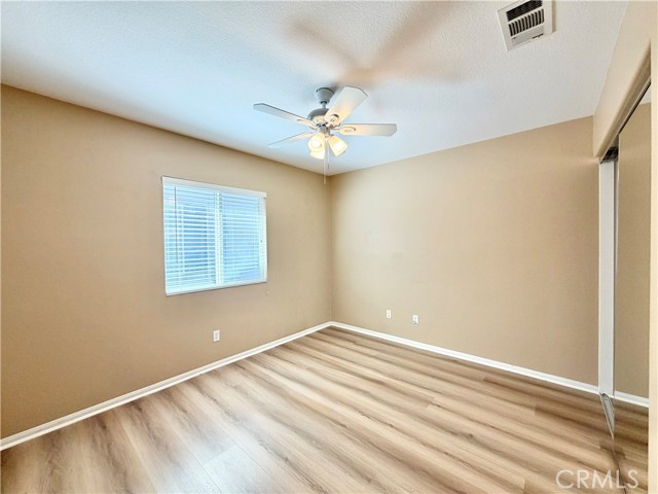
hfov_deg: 102.1
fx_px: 266
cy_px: 247
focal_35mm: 14
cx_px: 329
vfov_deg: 85.7
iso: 100
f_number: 2.2
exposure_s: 1/120
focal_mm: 2.22
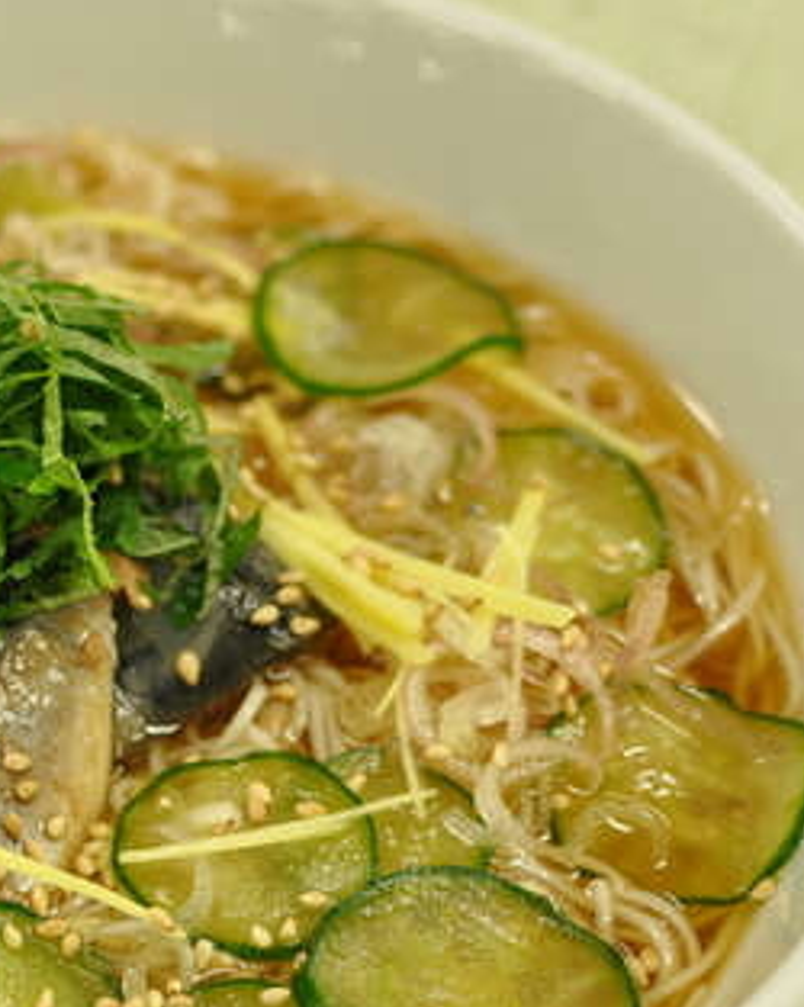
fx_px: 3096
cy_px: 672
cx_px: -13
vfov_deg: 18.4
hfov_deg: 14.5
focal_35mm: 104
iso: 200
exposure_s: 1/30
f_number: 3.5
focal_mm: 35
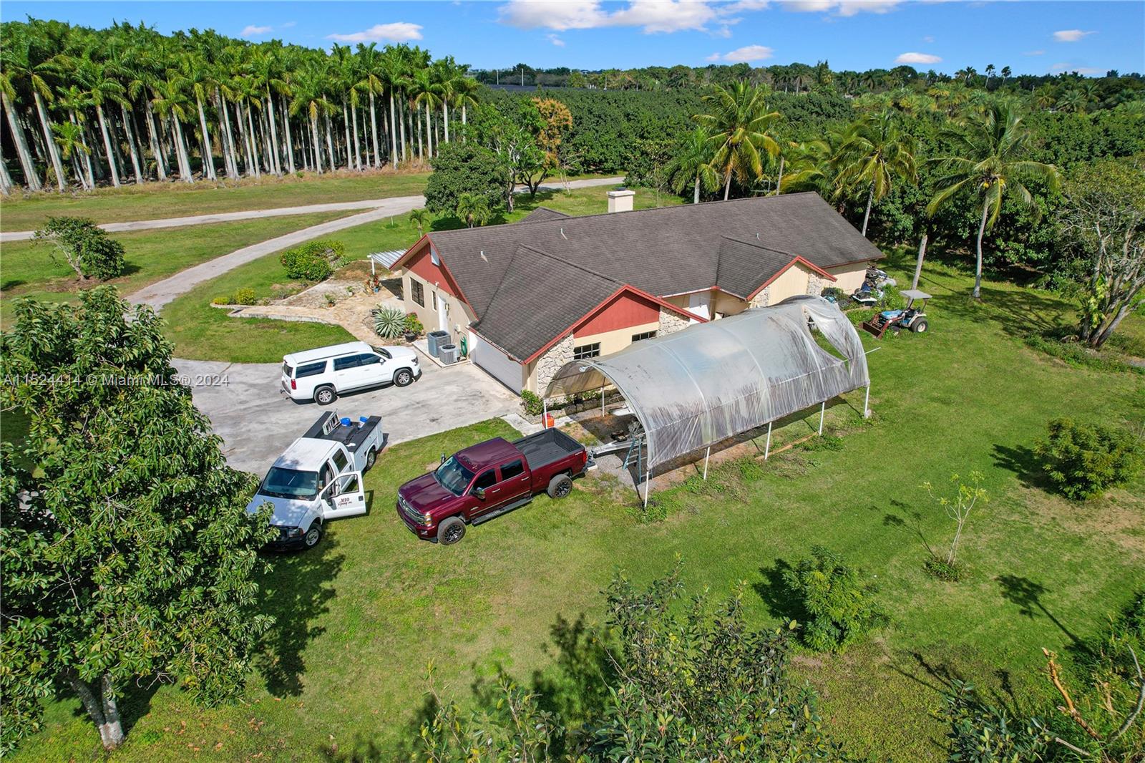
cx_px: 572
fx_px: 700
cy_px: 382
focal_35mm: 22
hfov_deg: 78.6
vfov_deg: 57.2
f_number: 2.8
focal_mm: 8.38
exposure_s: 1/3200
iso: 110
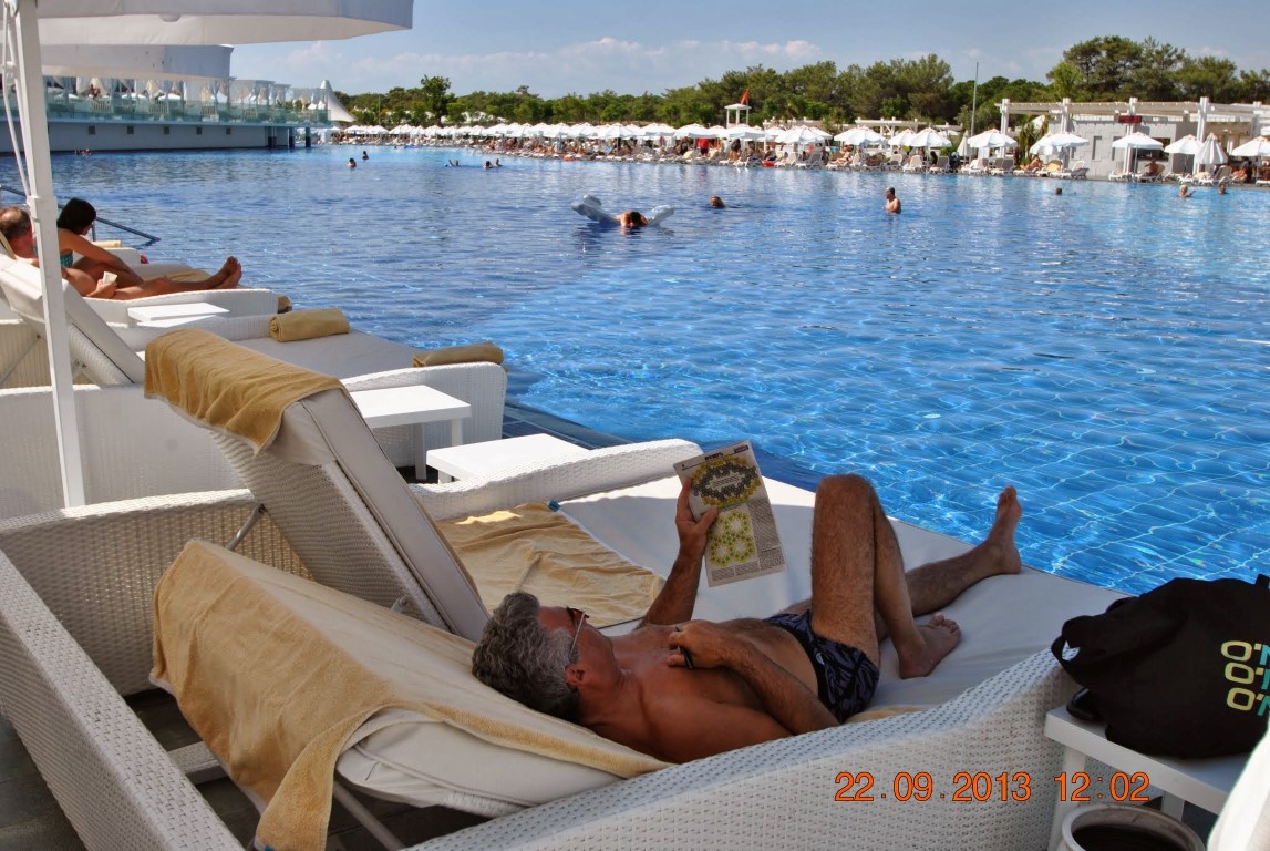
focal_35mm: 36
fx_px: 1272
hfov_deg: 53.1
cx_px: 635
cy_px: 426
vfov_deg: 37.0
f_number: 9
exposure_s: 1/320
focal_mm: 24
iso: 100
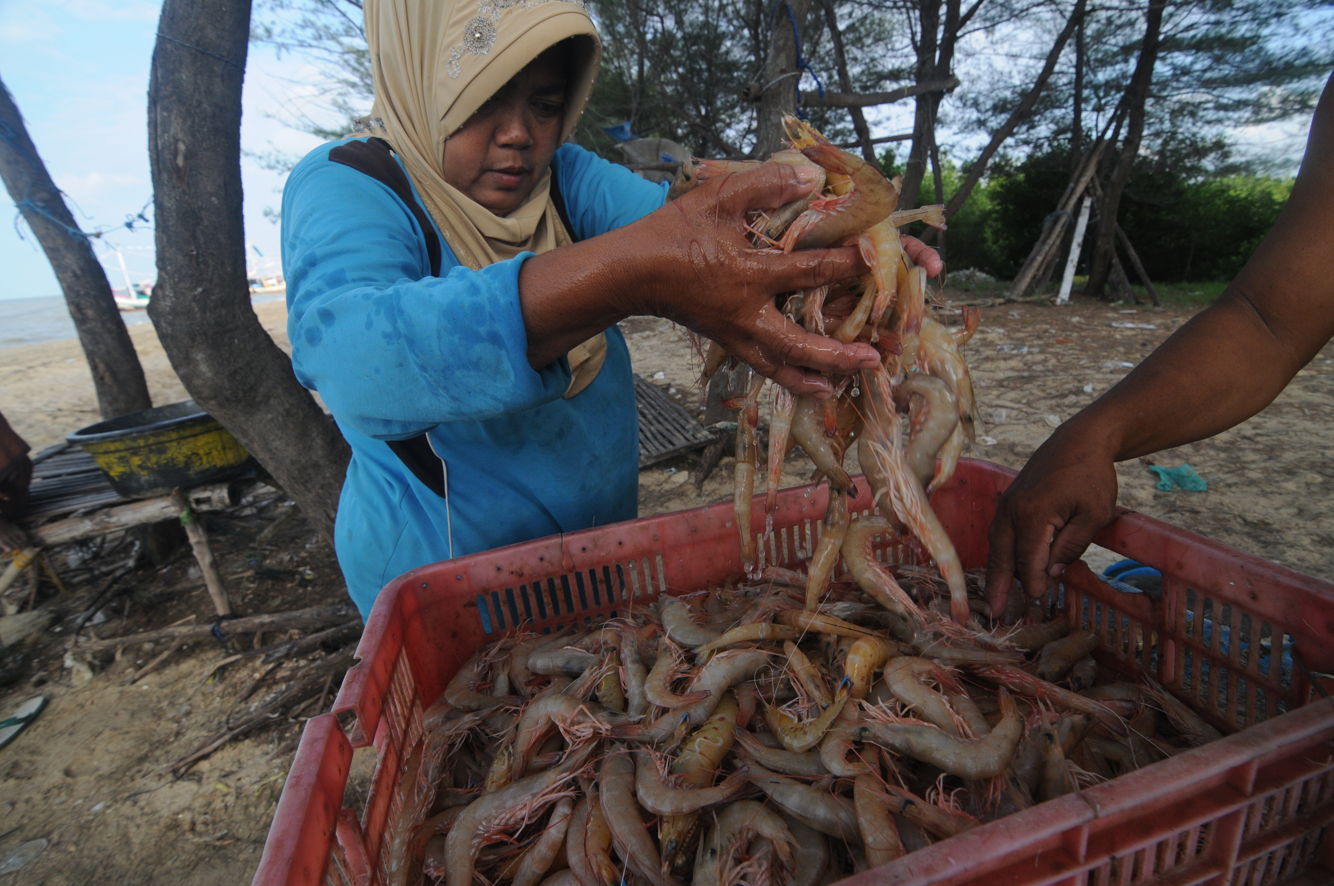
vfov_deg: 71.9
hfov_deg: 95.0
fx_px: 611
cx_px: 667
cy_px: 443
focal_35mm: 16
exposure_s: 1/500
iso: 400
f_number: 5.6
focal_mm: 11
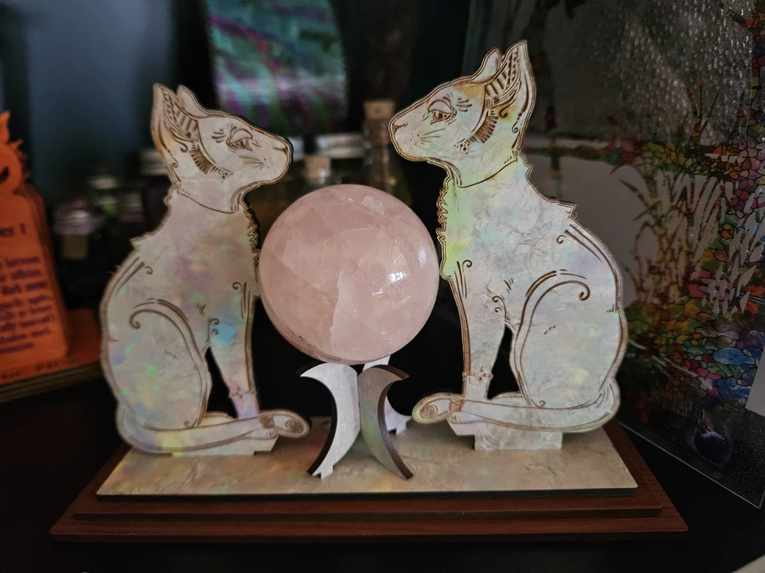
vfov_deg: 58.9
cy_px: 286
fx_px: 508
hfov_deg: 73.9
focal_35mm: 23
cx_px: 382
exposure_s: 1/24
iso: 1000
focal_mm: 5.4
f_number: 1.8
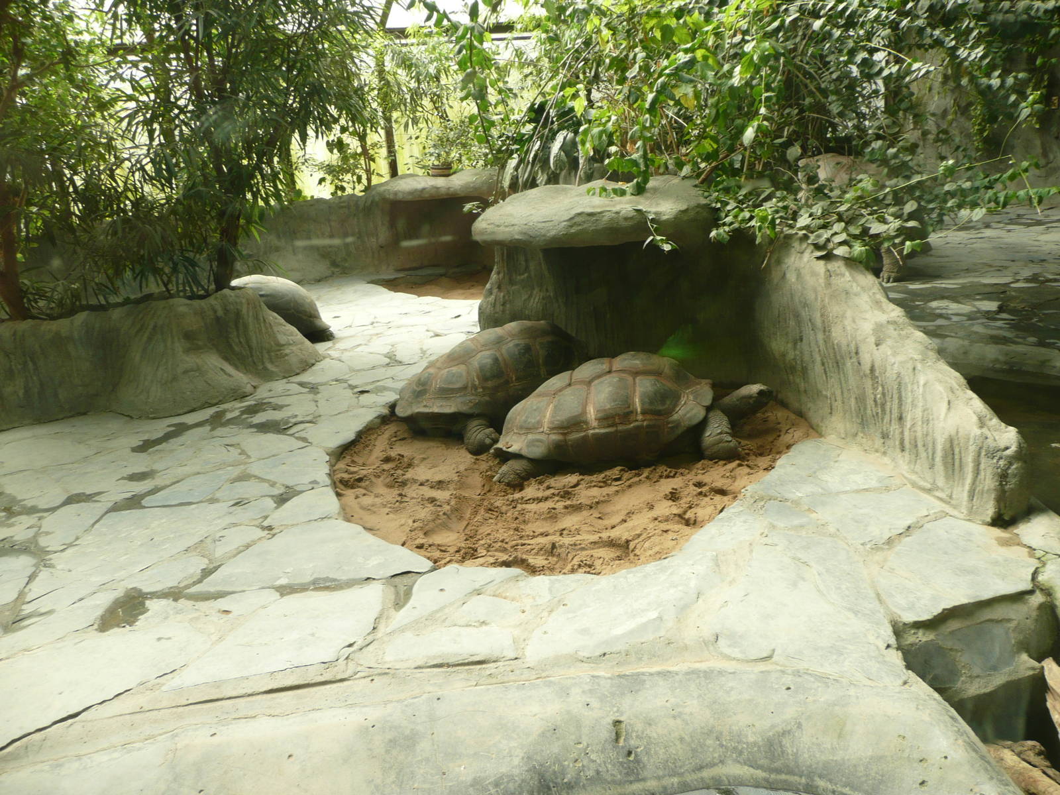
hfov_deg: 63.4
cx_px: 530
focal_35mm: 28
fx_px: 857
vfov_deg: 49.7
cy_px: 398
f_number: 3.3
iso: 100
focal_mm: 4.6
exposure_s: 1/80
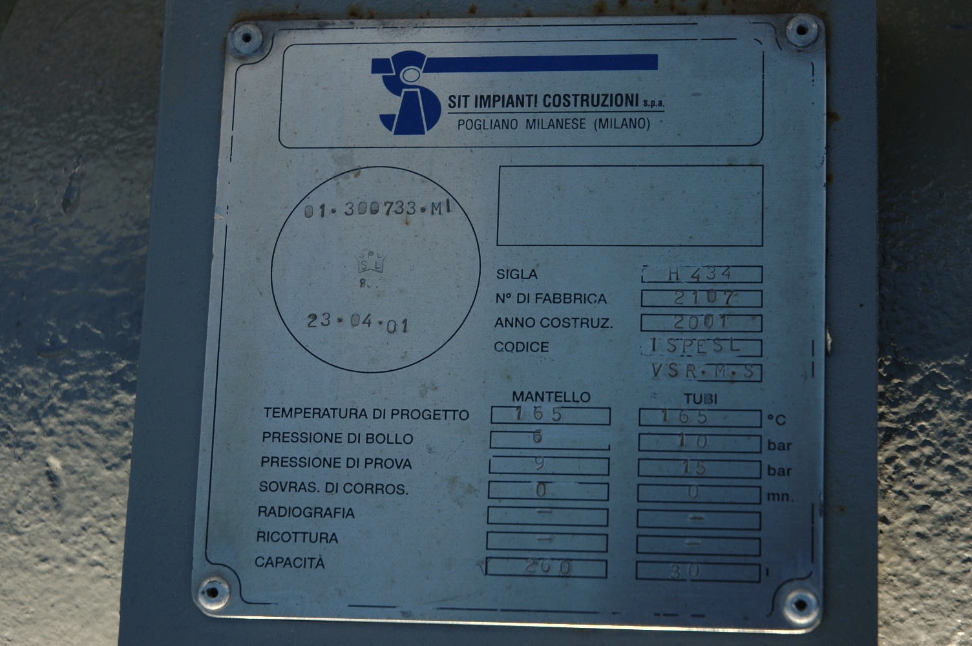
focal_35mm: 75
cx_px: 486
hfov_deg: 27.0
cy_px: 323
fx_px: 2023
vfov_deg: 18.1
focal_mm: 50
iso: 200
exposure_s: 1/800
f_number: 4.5
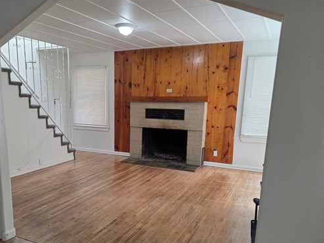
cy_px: 155
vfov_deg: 46.3
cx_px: 126
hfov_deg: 59.4
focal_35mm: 30
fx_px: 281
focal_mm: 6.3
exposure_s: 1/120
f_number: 1.7
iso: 100
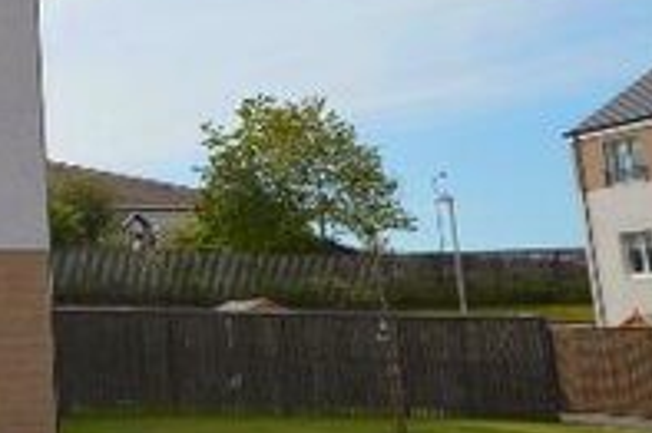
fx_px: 1444
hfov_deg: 21.2
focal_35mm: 80
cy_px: -20
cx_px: -341
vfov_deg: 16.6
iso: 100
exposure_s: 1/200
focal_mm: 15
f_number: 8
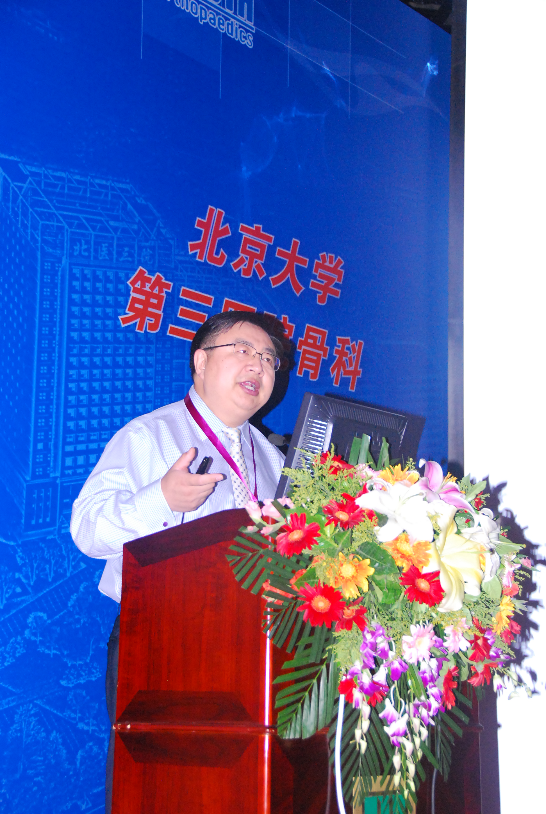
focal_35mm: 66
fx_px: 1494
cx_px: 273
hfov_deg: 20.7
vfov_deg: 30.5
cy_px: 407
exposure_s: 1/200
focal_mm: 44
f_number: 4.5
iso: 1600
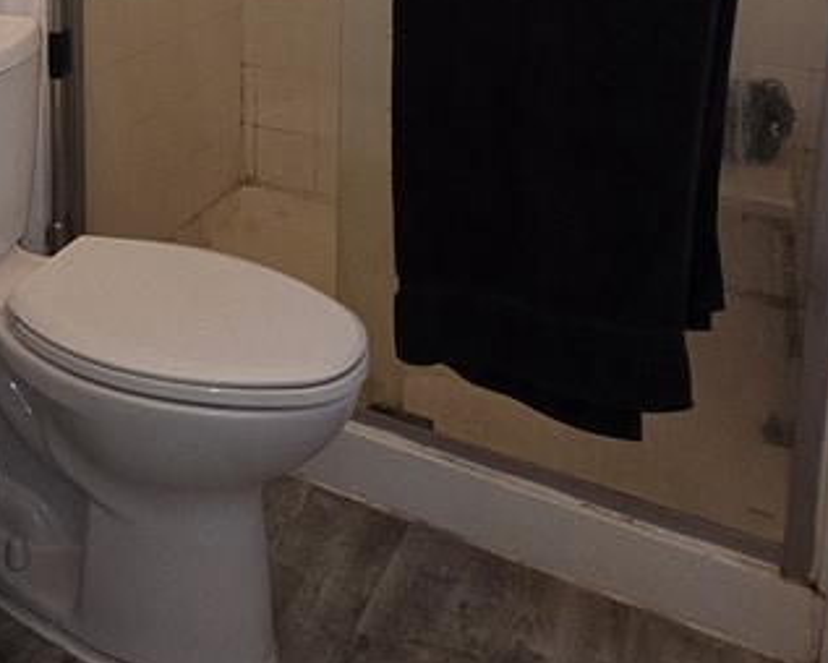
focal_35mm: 41
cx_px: -52
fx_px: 1005
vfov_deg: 32.3
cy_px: -60
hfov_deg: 38.2
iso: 80
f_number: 2.2
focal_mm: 2.2
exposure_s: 1/60
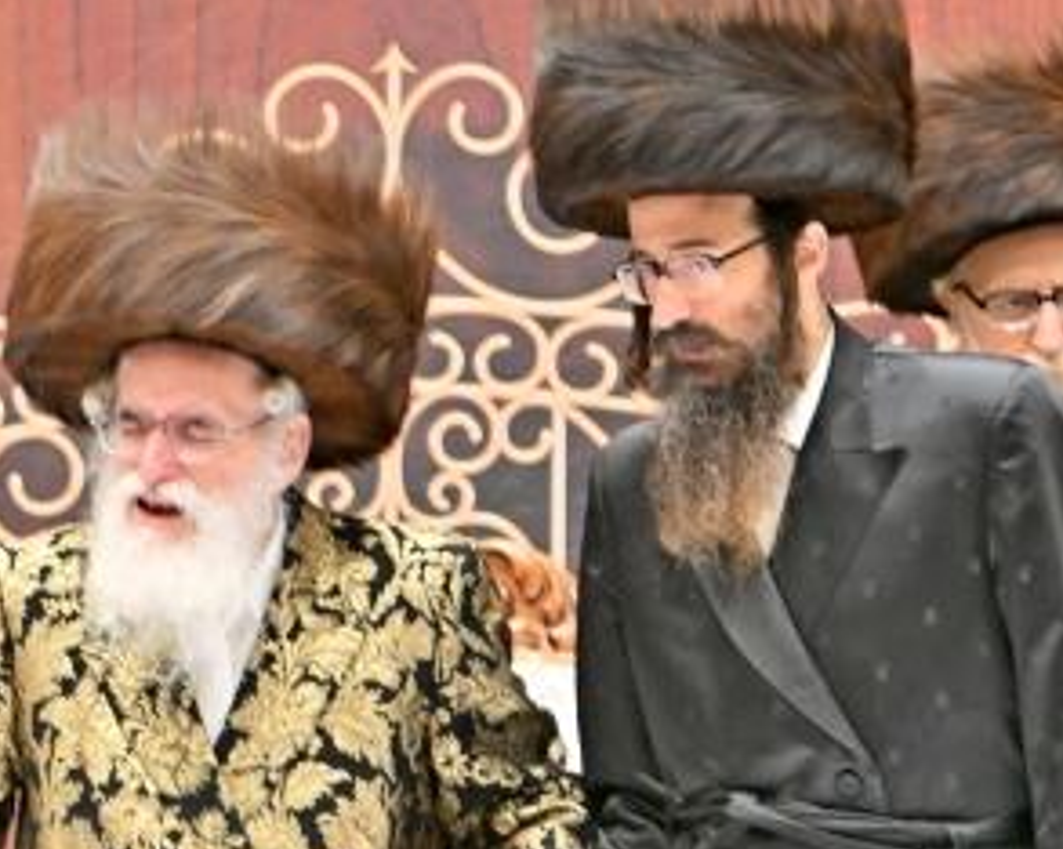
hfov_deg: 2.9
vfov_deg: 2.4
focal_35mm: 657
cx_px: -94
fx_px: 20656
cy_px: 386
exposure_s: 1/200
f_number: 2.8
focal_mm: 200
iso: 400
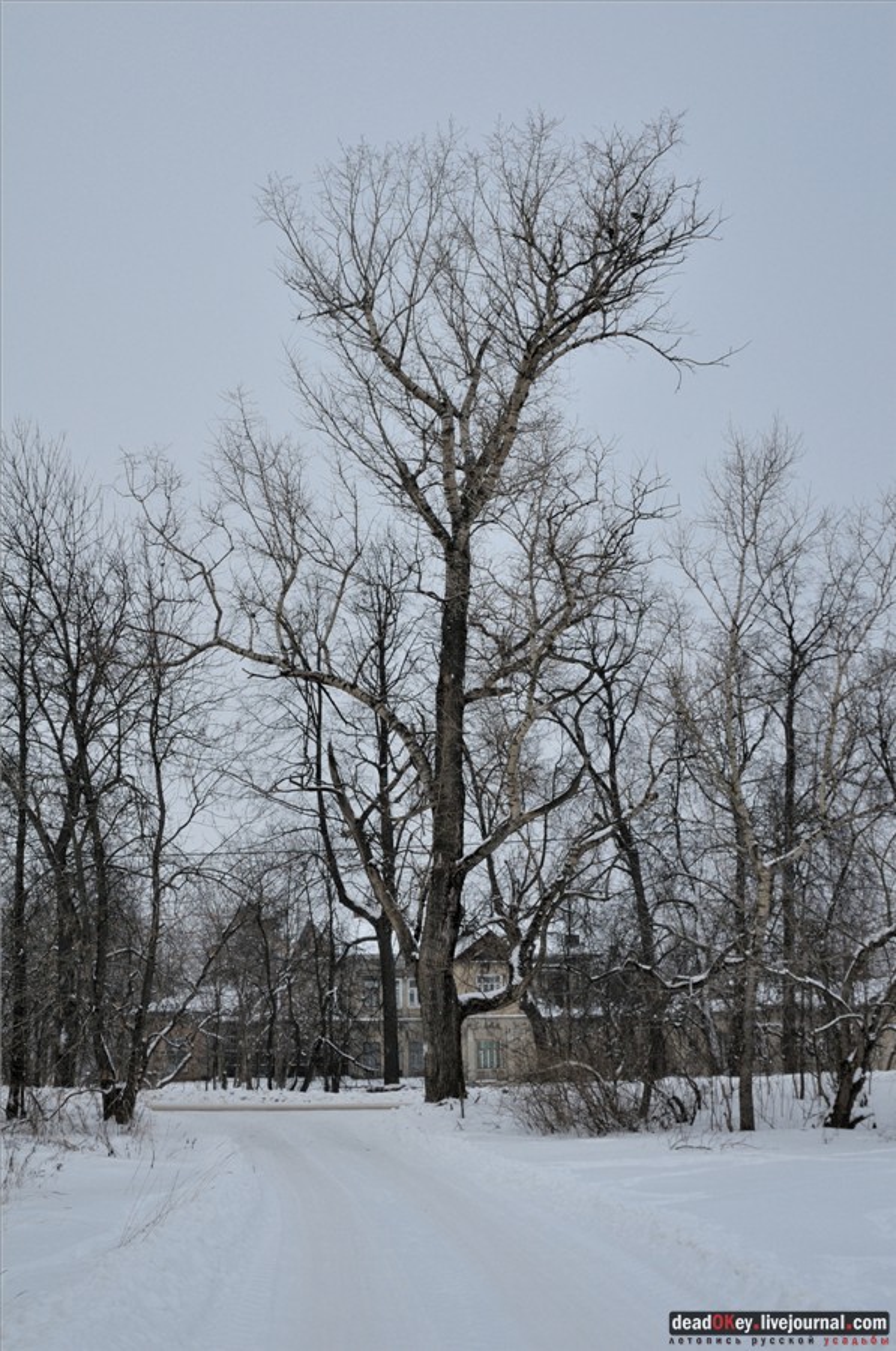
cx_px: 448
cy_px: 676
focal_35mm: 36
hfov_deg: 36.8
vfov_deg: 53.2
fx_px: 1349
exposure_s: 1/250
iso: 320
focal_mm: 24
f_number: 9
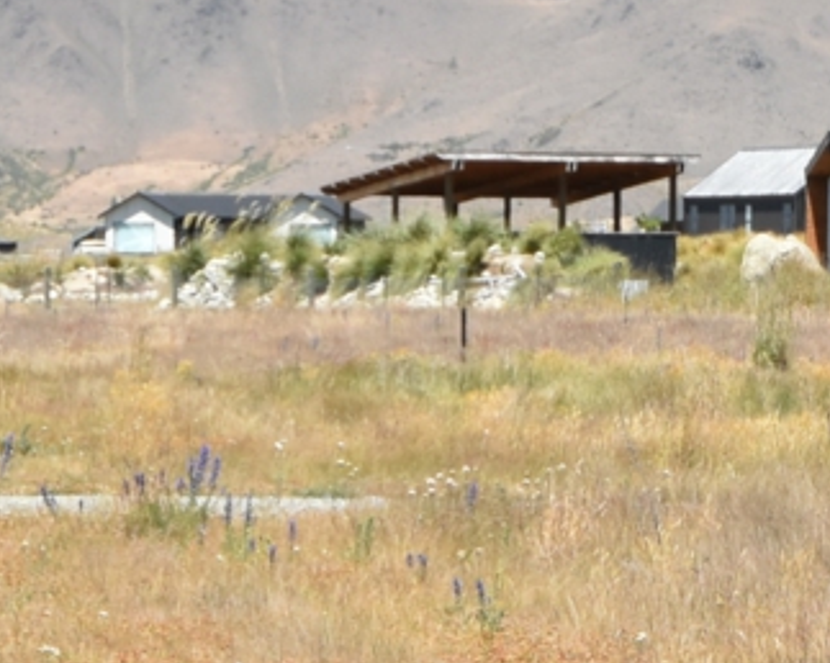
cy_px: 581
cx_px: 329
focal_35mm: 201
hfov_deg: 9.6
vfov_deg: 7.7
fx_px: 4935
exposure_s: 1/400
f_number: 10
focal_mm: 24
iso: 200
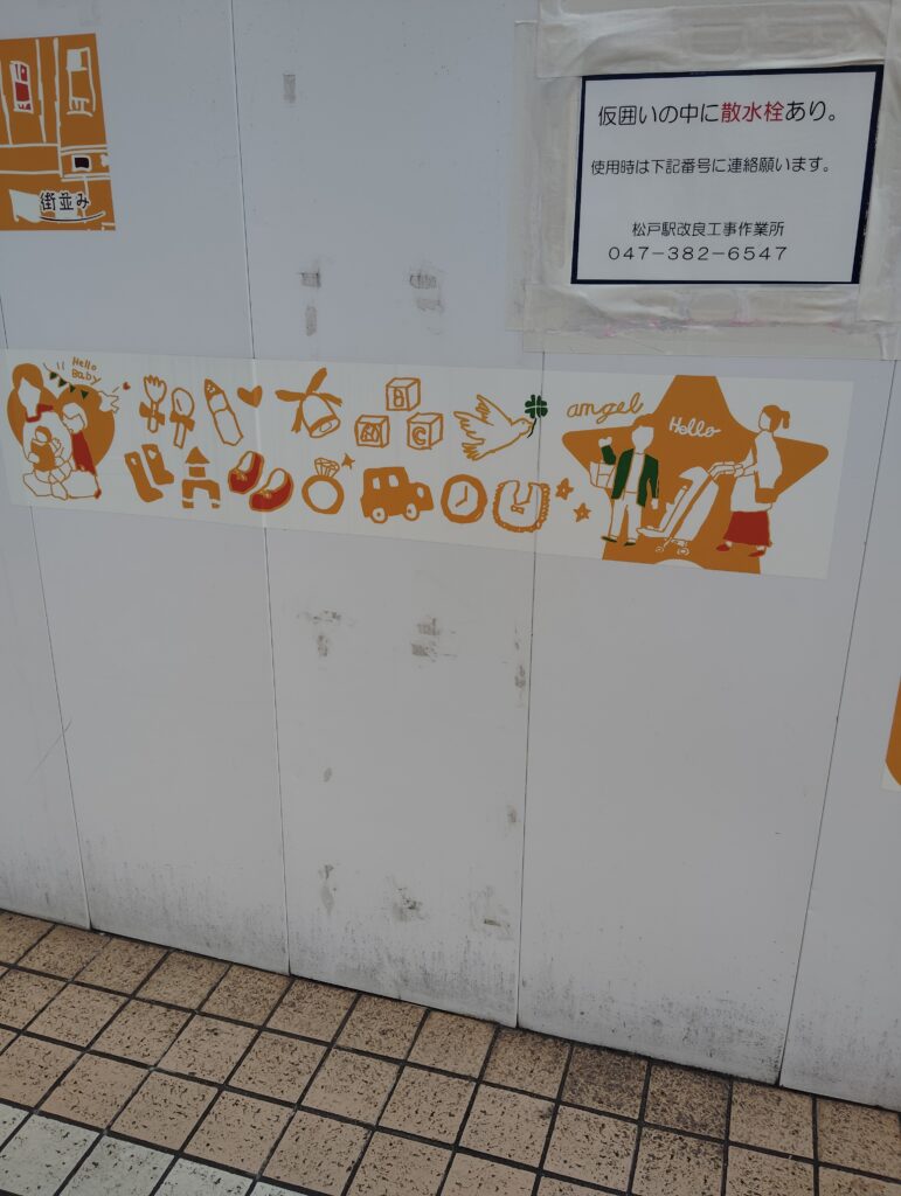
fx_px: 969
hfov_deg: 49.9
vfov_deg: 63.4
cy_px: 598
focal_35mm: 28
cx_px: 450
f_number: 1.8
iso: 50
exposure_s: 1/101
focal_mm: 4.22
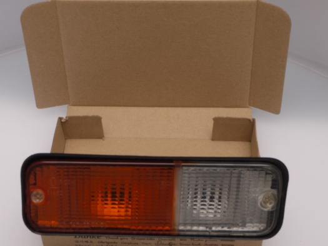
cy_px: 123
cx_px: 164
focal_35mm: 78
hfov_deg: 25.0
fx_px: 739
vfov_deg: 18.9
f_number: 22
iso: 200
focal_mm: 39
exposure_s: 1/125
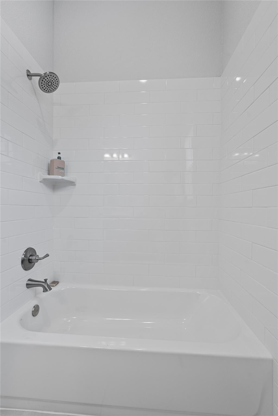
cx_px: 139
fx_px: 185
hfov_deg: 73.7
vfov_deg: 96.7
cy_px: 208
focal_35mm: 16
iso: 500
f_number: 8
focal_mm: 16
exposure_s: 1/4
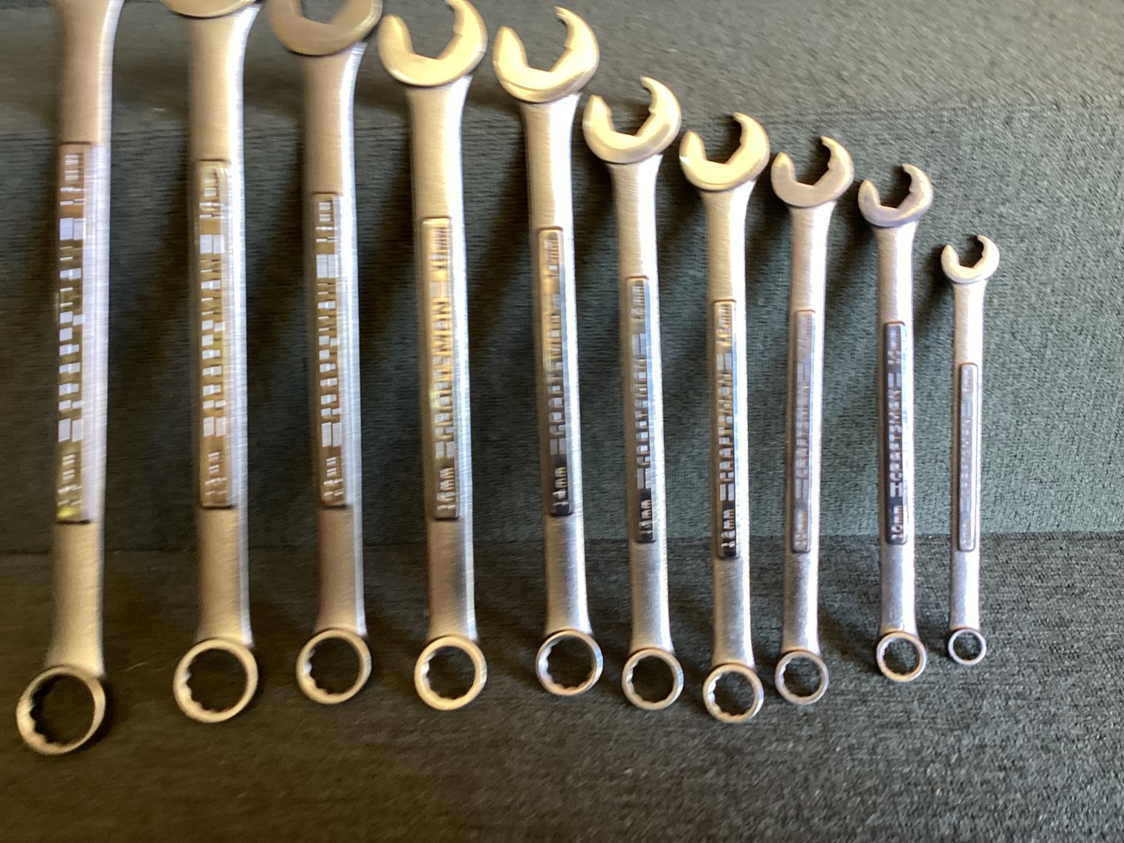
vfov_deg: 45.4
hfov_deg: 58.3
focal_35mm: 31
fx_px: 1007
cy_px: 422
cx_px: 562
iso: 80
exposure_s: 1/50
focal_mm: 3.3
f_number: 2.4
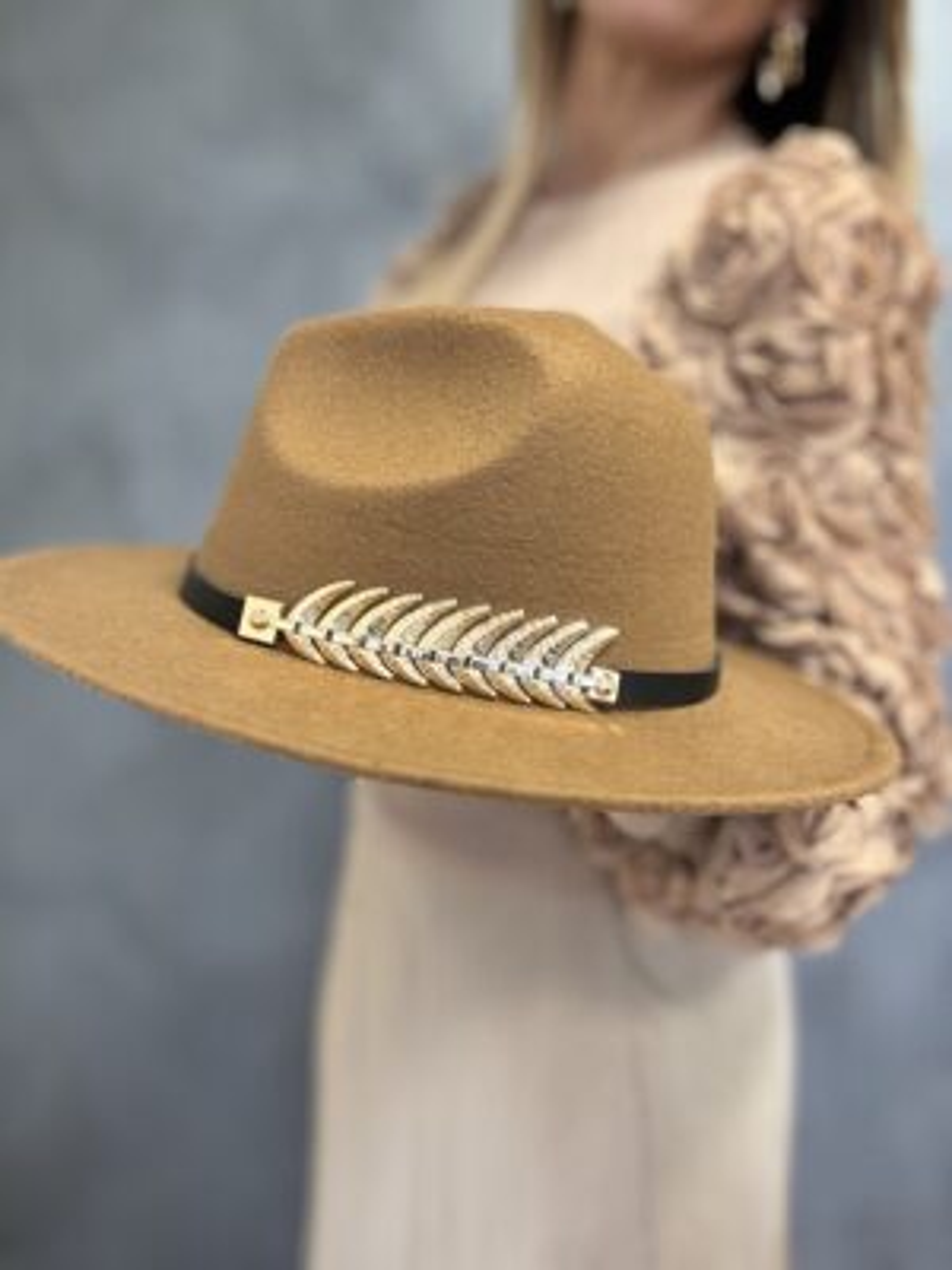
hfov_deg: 46.8
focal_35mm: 30
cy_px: 635
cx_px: 476
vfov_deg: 60.0
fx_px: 1100
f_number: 1.9
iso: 160
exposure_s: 1/50
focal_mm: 2.69
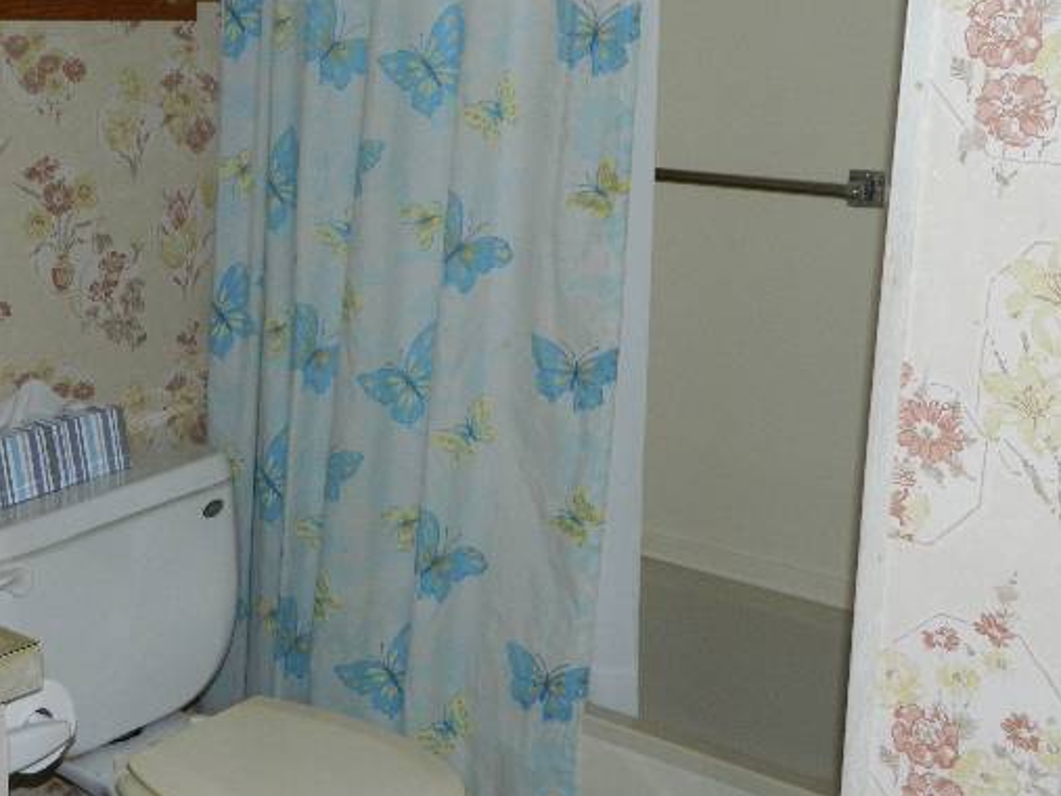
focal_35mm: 52
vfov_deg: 28.0
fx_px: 1593
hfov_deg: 36.3
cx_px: 316
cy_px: 416
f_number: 3.2
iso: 200
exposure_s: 1/30
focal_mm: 5.6
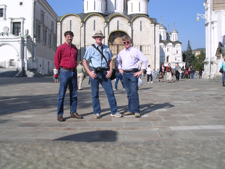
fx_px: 247
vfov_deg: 37.7
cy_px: 84
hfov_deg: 49.0
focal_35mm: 38
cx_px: 112
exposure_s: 1/342
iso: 100
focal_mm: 5.8
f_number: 5.6
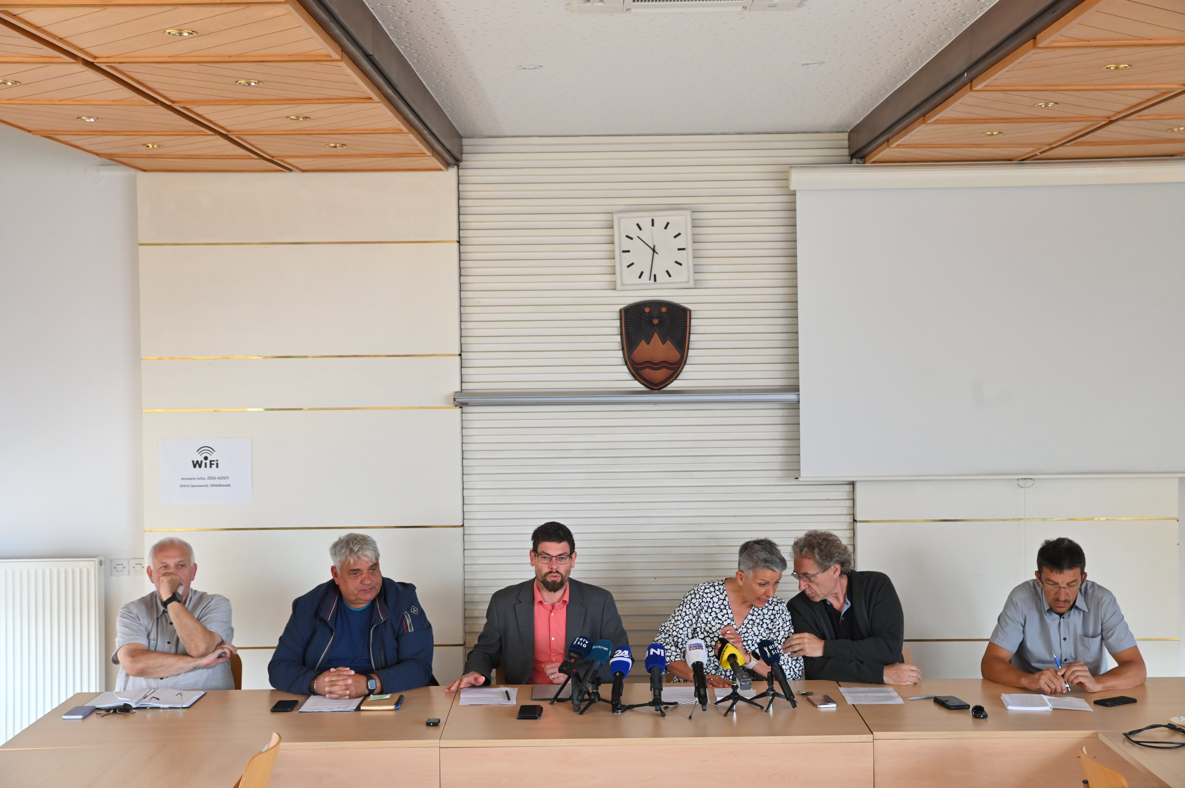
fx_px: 1710
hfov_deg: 38.2
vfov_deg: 26.0
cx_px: 592
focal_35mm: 52
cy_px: 394
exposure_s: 1/160
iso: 1600
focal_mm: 52
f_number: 5
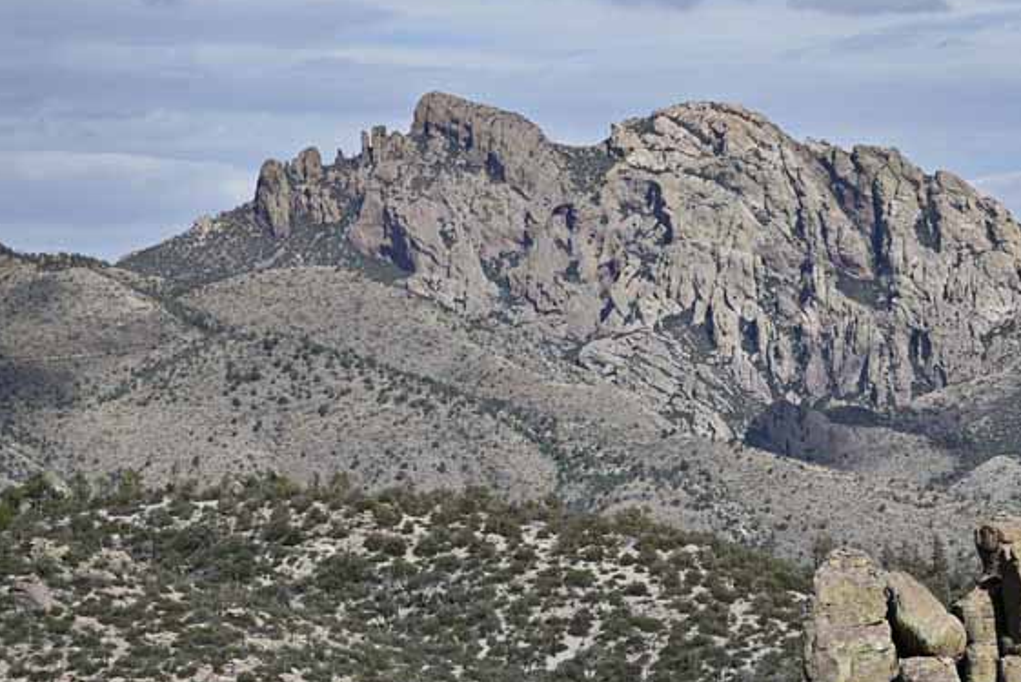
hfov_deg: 12.0
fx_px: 4853
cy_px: 287
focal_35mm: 171
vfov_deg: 8.0
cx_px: 684
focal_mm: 120
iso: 100
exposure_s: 1/2500
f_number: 5
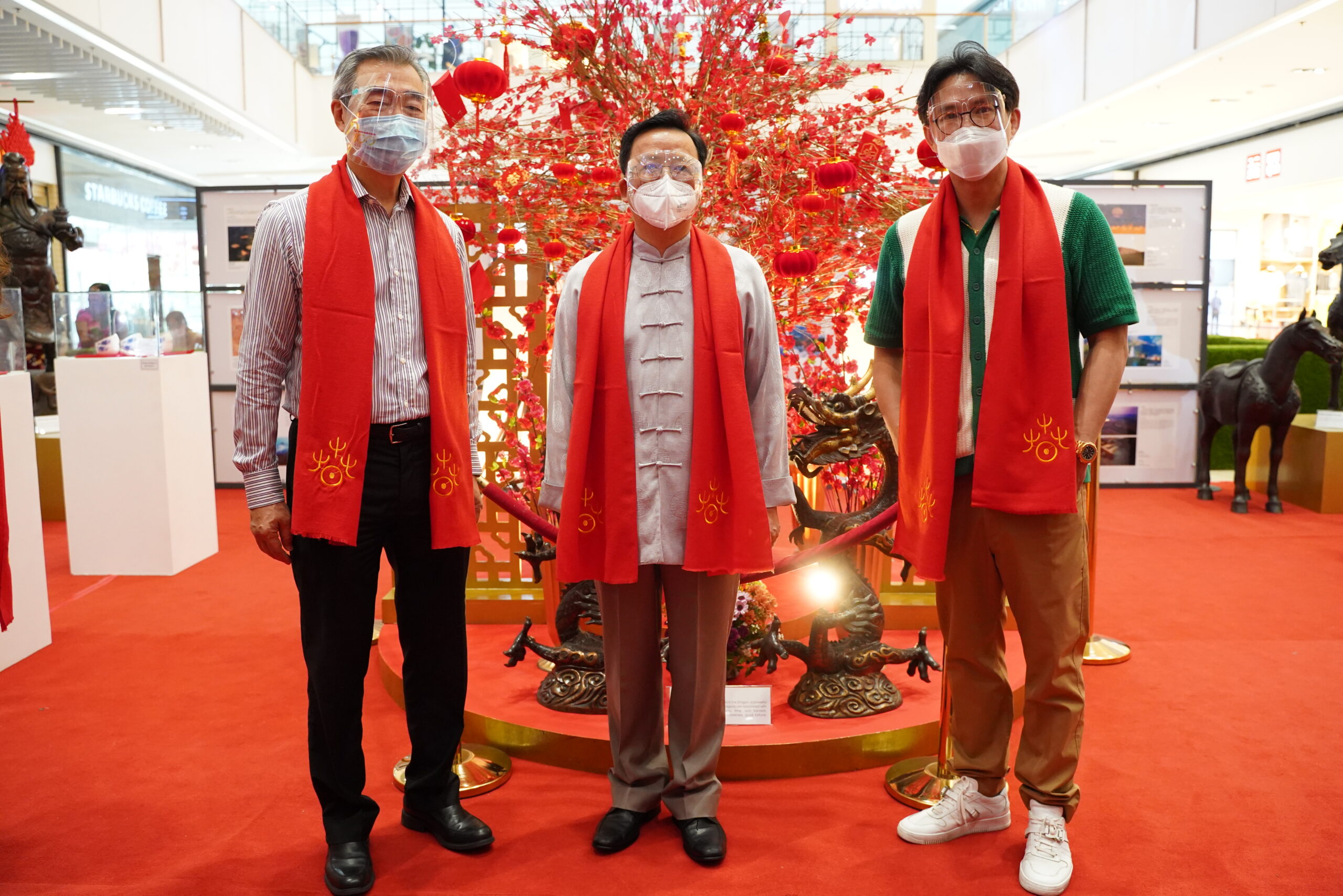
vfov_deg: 46.4
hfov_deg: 65.5
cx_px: 672
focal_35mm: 28
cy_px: 448
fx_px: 1045
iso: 5000
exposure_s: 1/125
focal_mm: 28
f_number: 4
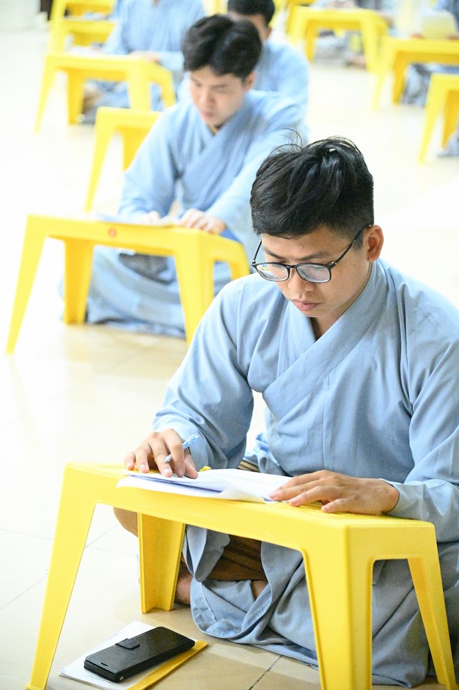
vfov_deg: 23.7
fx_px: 1647
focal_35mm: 86
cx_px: 230
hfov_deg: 15.9
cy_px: 345
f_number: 4
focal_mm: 86
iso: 51200
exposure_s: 1/250
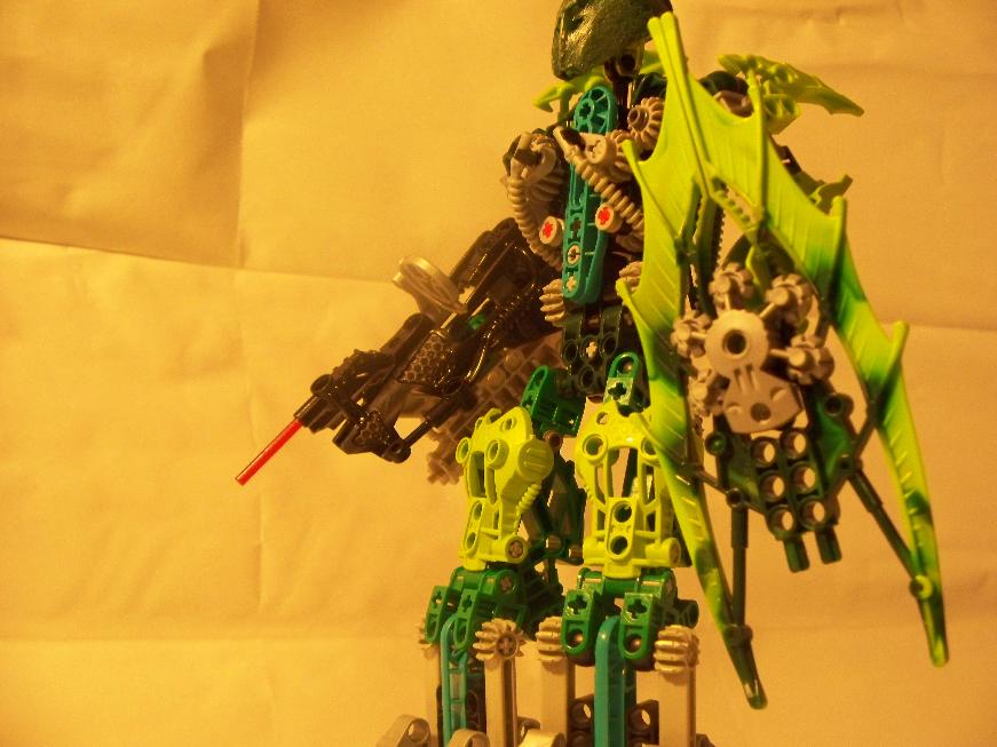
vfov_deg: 24.4
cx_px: 498
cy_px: 374
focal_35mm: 60
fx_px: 1728
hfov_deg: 32.2
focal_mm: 12.89
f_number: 3.1
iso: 320
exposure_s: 1/30
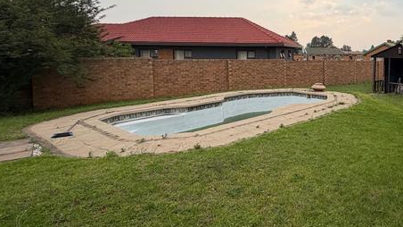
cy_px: 71
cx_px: 335
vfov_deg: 42.2
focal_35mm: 27
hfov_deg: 62.5
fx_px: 288
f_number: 2.2
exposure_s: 1/502
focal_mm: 2.22
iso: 50
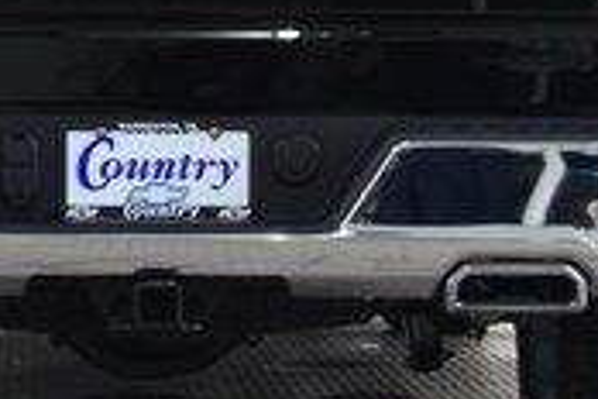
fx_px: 3305
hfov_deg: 10.3
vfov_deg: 6.9
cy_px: 26
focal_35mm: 199
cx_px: 158
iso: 1600
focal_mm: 36
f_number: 4.5
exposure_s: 1/60
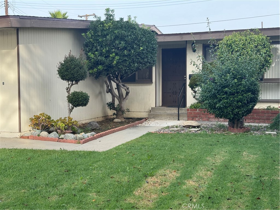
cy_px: 105
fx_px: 388
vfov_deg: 30.3
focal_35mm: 48
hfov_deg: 39.7
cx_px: 140
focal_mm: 6.86
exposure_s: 1/843
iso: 64
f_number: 1.78
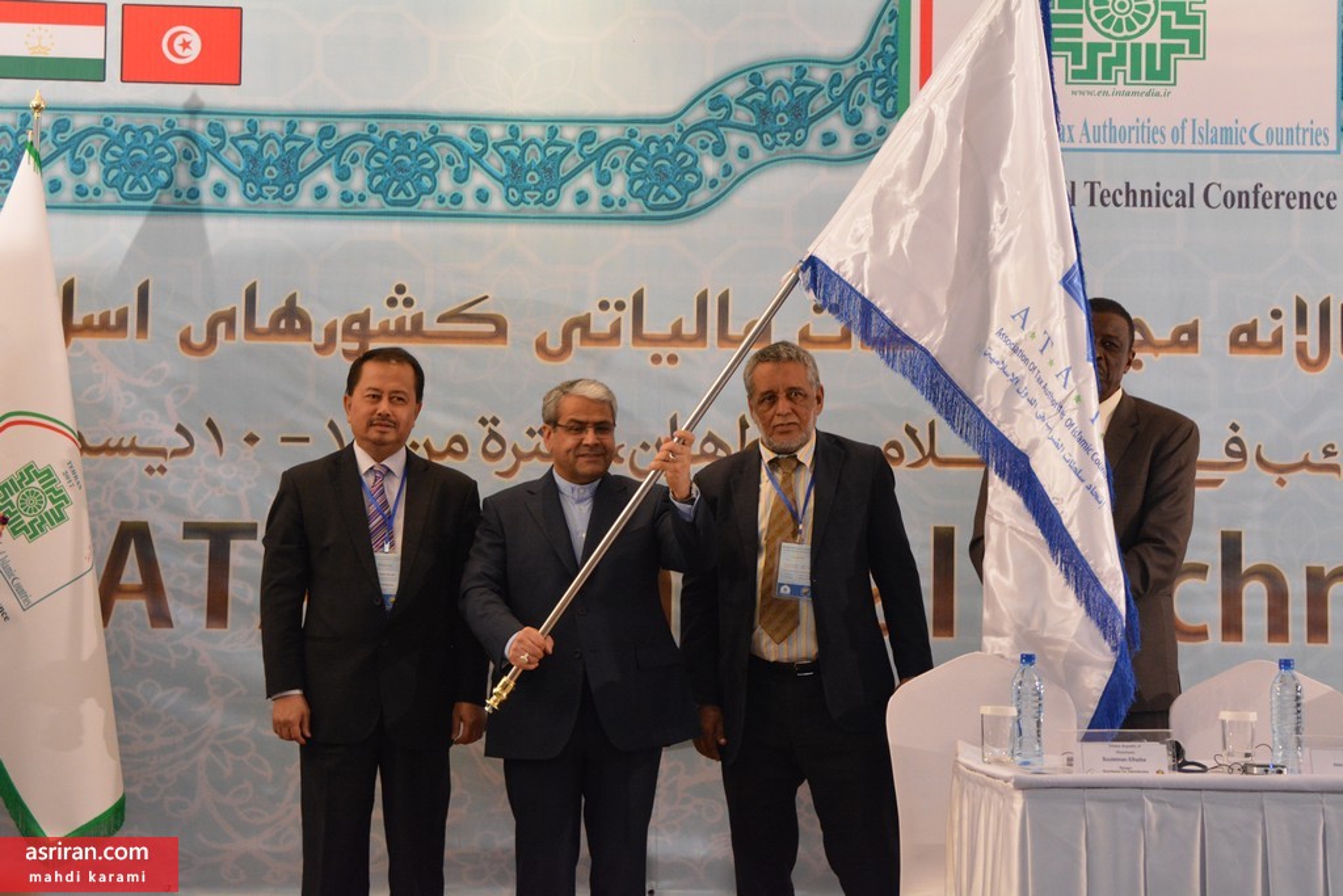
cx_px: 672
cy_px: 448
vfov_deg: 17.5
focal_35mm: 78
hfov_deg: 26.0
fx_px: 2910
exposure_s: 1/80
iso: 2500
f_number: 4.5
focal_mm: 52
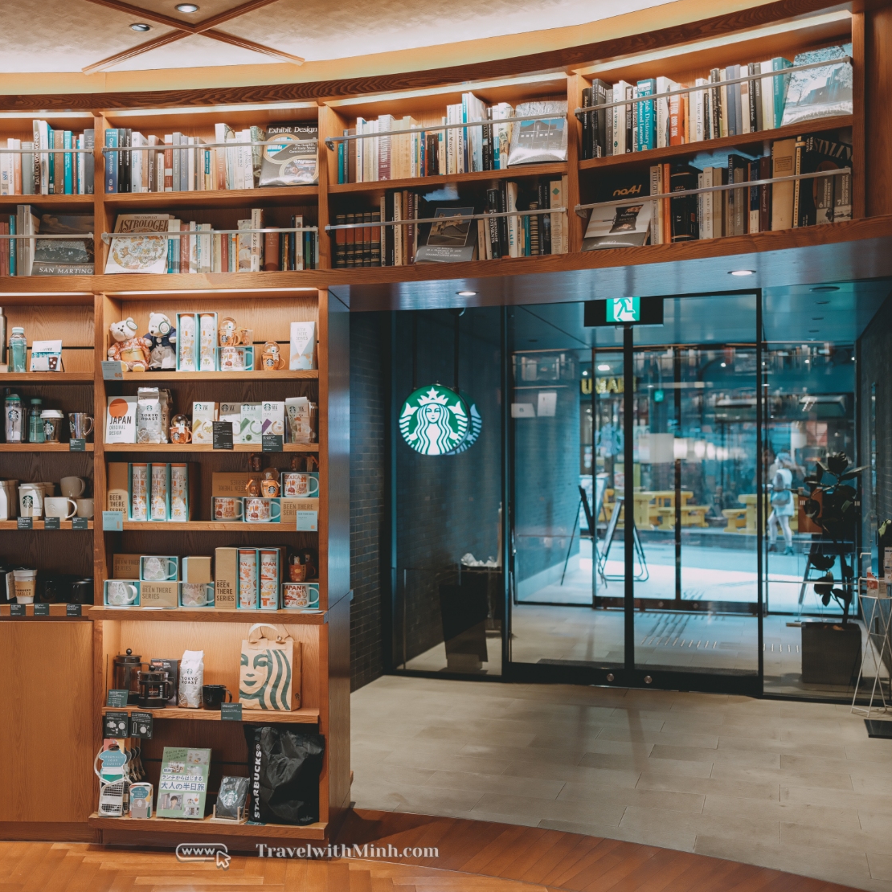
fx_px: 1254
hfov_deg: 38.8
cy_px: 442
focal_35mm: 43
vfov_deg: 39.2
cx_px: 309
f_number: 2.8
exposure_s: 1/80
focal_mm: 45
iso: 800
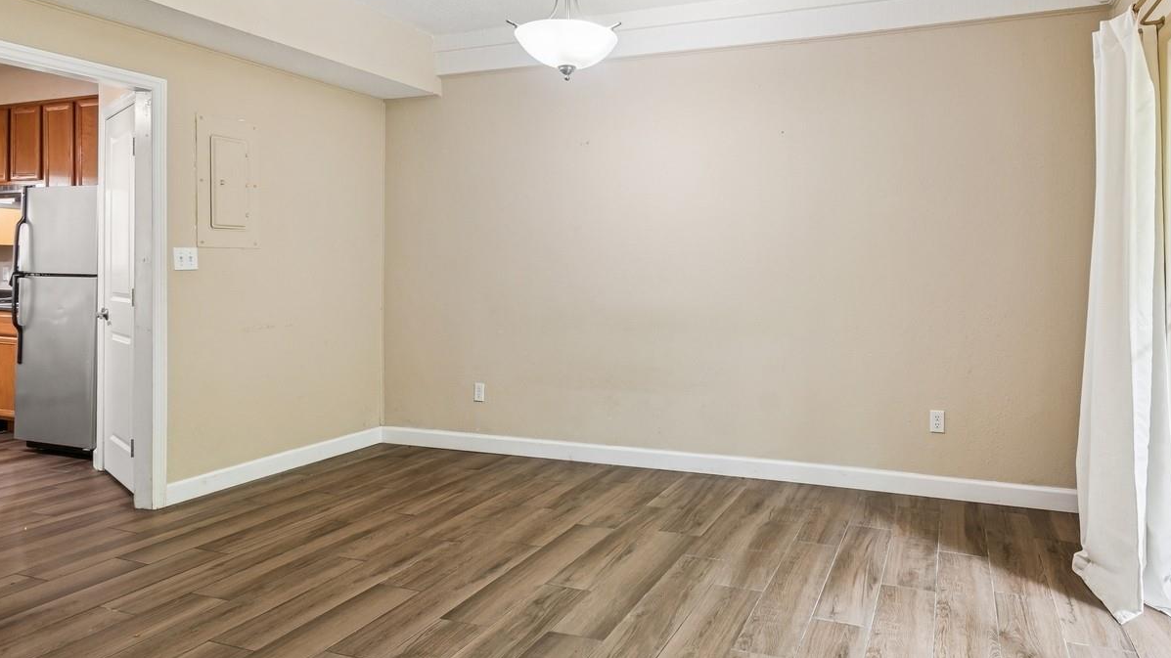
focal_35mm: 21
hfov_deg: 82.6
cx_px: 715
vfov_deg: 53.2
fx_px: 652
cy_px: 260
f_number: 8
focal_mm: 10
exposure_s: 1/3
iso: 200
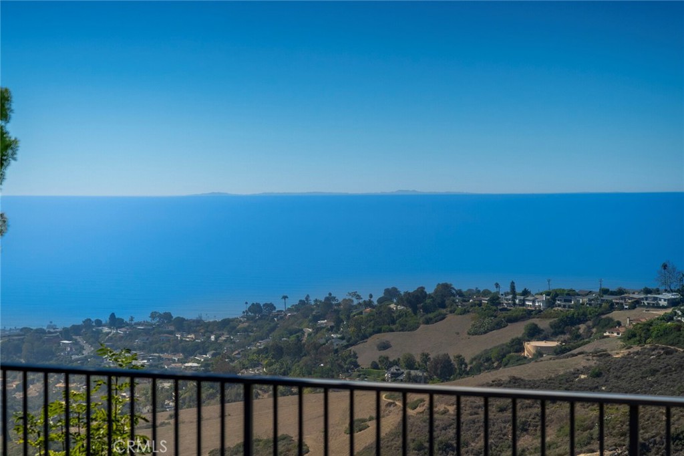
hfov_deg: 35.1
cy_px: 228
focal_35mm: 57
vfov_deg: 23.8
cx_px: 342
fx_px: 1083
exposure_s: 1/5000
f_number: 5
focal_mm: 57
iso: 800
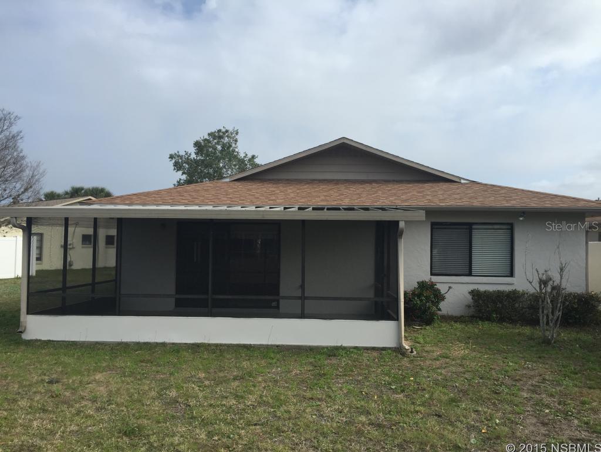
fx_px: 504
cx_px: 300
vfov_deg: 48.3
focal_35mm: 29
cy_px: 226
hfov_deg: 61.6
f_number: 2.2
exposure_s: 1/1883
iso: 32
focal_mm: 4.15
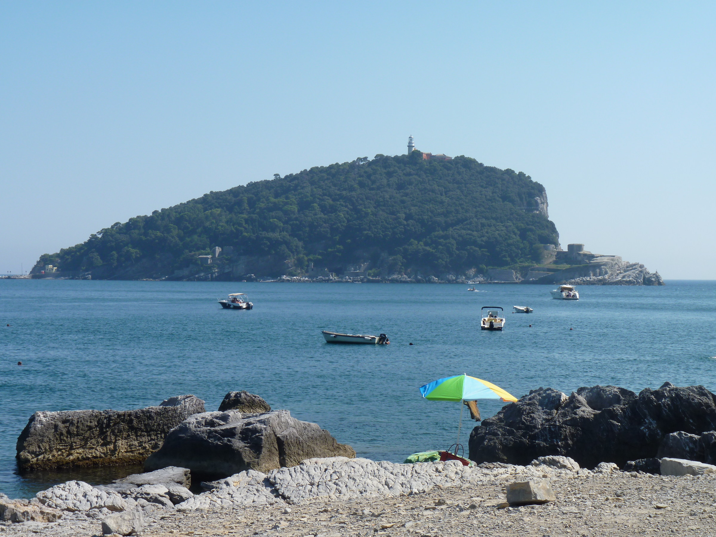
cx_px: 358
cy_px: 268
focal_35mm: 72
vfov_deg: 20.4
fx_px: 1489
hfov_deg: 27.0
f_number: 5.6
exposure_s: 1/320
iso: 80
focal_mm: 12.8
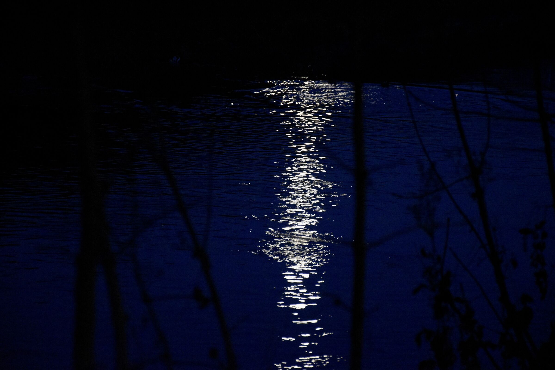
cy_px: 185
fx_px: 2197
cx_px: 278
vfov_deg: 9.6
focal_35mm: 142
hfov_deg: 14.4
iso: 5000
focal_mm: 95
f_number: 5.3
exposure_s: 1/50
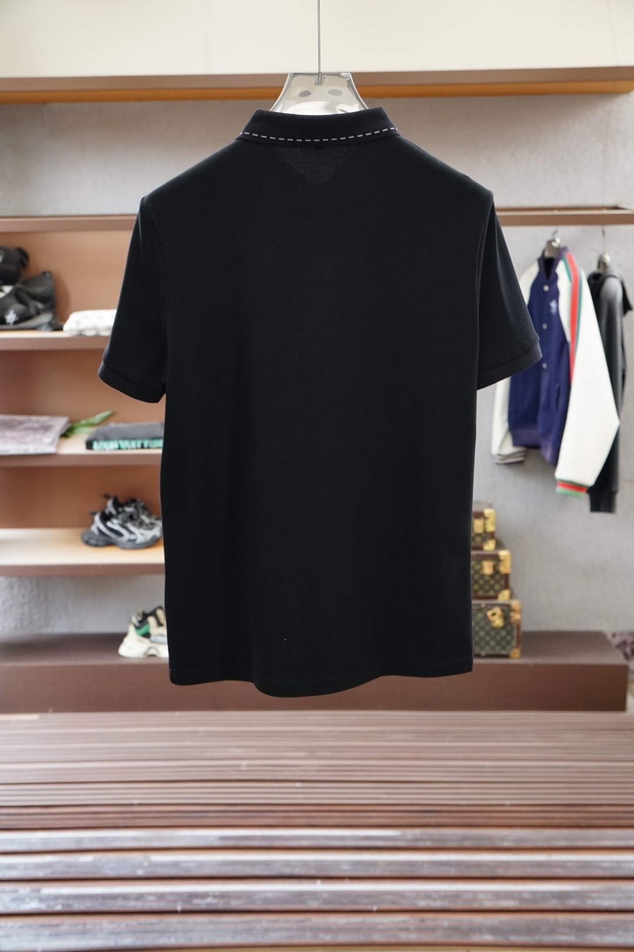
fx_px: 1030
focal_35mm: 39
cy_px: 476
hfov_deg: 34.2
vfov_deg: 49.6
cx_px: 317
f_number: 4
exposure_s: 1/250
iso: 1000
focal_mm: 26
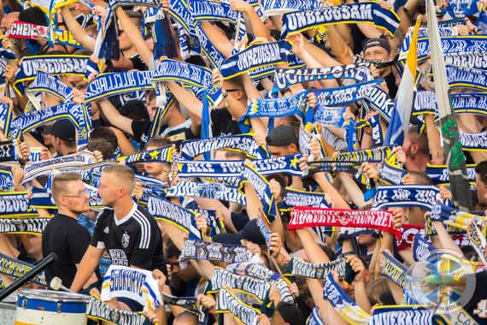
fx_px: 8116
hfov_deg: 3.4
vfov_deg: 2.3
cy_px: 162
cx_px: 244
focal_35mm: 600
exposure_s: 1/500
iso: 800
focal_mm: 220
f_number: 4
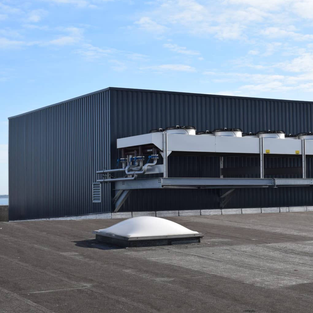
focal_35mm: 69
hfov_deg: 24.8
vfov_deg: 25.0
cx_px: 226
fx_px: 706
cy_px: 156
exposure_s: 1/400
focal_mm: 36
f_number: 10
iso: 200
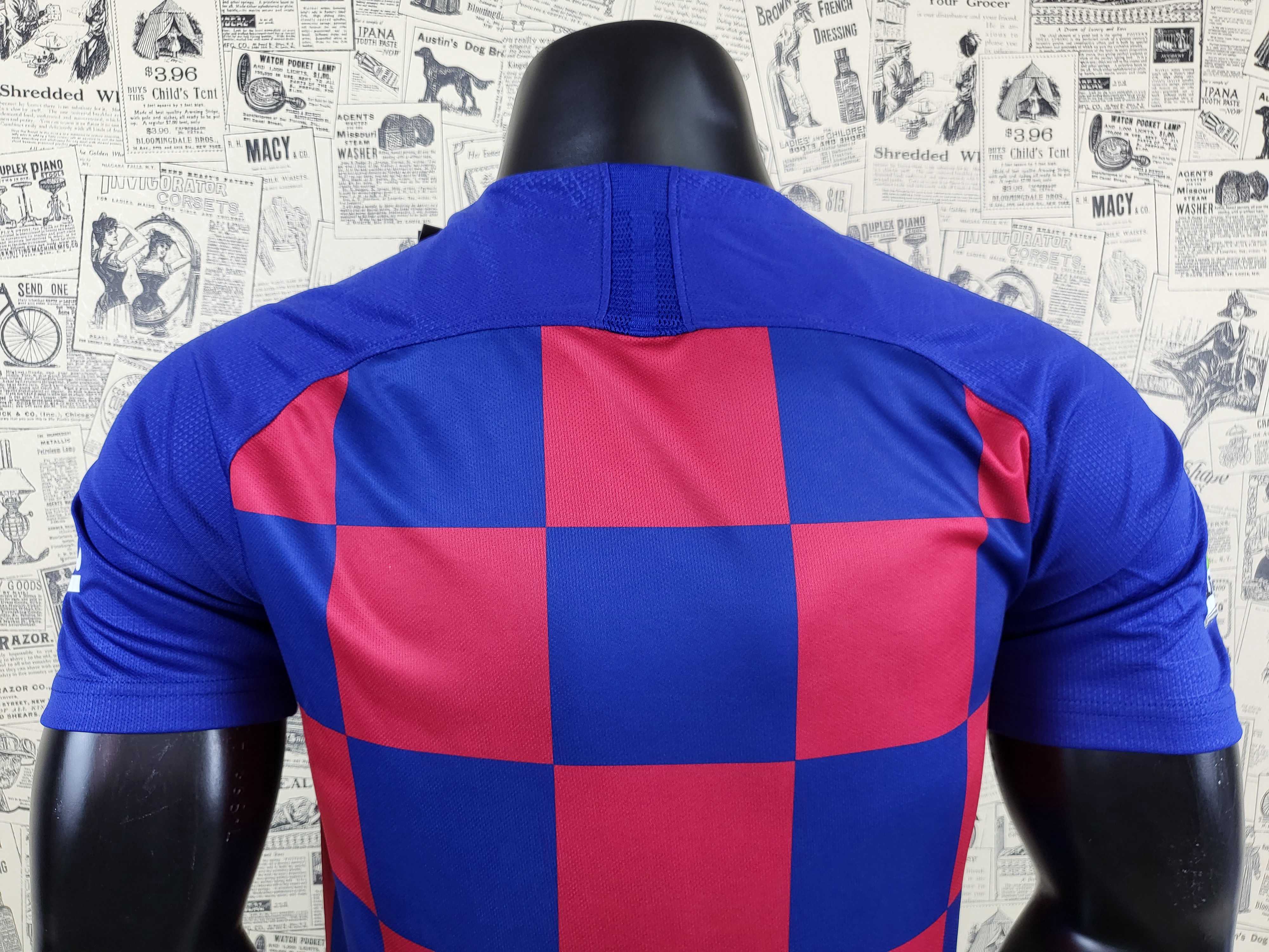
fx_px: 953
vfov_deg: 53.1
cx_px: 634
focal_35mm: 26
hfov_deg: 67.3
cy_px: 476
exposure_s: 1/100
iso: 160
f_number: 1.8
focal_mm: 4.25
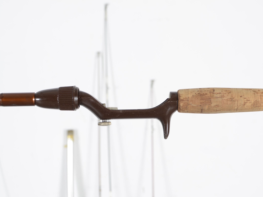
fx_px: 453
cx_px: 152
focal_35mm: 60
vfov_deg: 24.6
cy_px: 101
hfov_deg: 32.3
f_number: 5.6
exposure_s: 1/125
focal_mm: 35
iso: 100
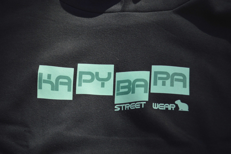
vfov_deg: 16.5
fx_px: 529
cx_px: 116
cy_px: 77
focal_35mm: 82
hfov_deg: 24.6
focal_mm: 55
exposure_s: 1/500
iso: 400
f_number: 5.6
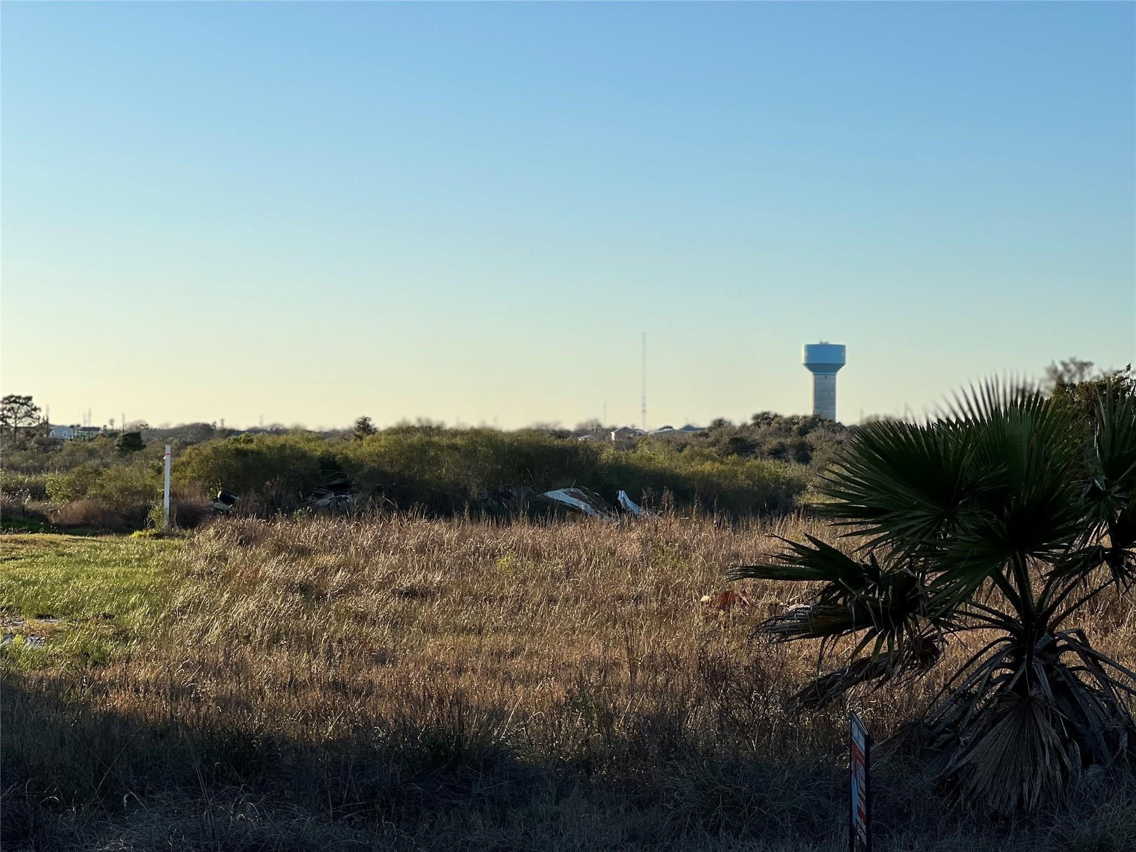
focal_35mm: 77
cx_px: 568
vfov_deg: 19.1
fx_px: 2527
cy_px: 426
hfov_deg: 25.3
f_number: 2.8
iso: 32
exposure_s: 1/815
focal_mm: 9
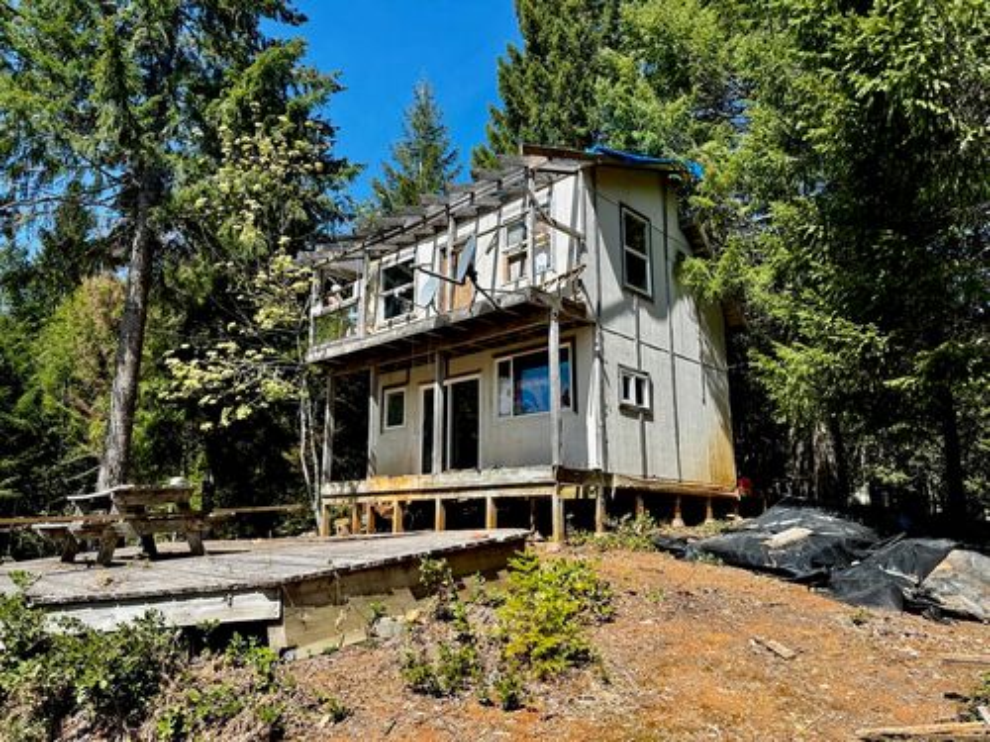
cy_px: 371
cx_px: 495
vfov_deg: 56.8
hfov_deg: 71.6
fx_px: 686
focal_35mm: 24
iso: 80
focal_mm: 6.76
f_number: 1.78
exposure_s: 1/2506
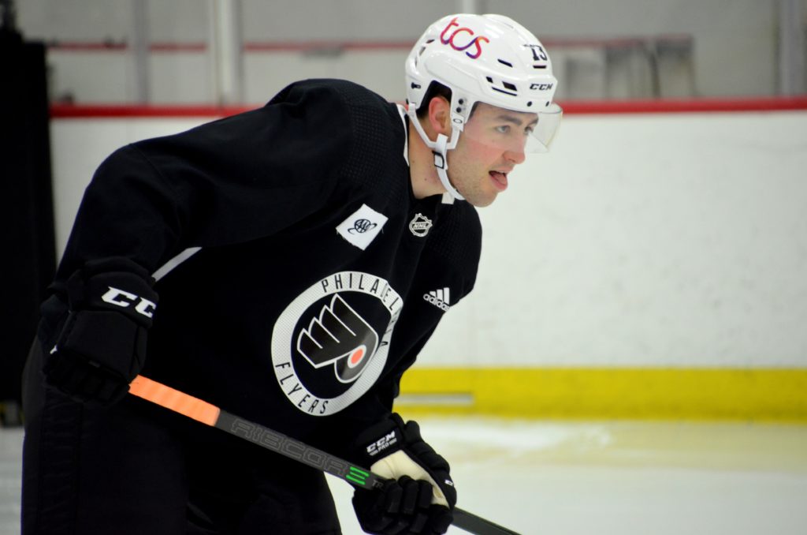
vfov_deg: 3.0
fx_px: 10066
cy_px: 268
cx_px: 404
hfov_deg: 4.6
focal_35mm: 450
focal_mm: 300
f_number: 6.3
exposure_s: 1/100
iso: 1600
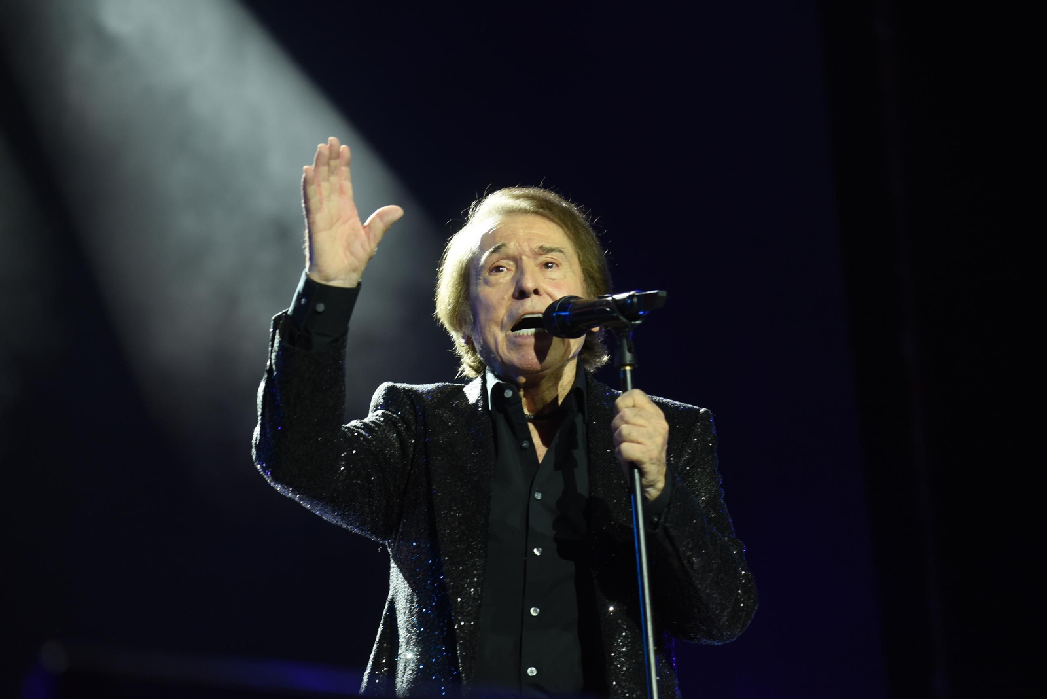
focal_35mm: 110
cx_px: 524
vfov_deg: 12.5
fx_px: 3200
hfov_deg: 18.6
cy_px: 350
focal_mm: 110
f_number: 4
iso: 1100
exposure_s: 1/100
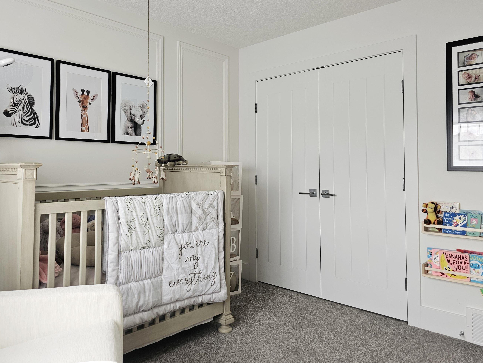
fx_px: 377
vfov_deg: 51.1
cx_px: 216
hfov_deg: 65.2
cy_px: 151
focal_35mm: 27
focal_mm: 6.3
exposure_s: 1/120
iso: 64
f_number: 1.7
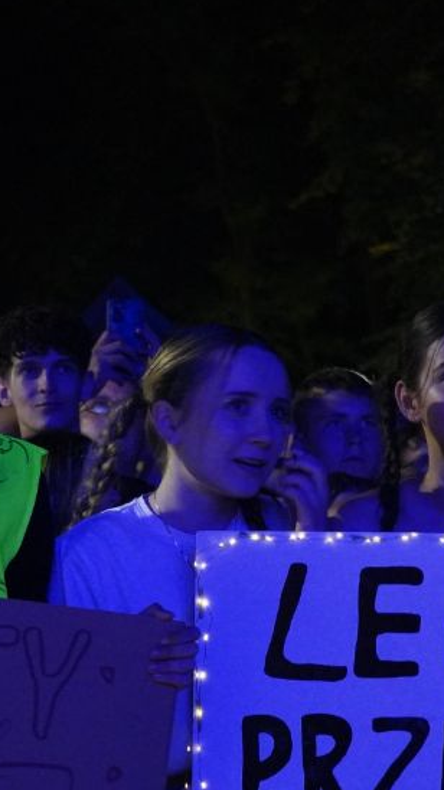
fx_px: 1927
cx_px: 222
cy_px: 585
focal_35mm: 92
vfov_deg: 23.0
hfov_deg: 13.1
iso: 12800
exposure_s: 1/20
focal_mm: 37
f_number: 4
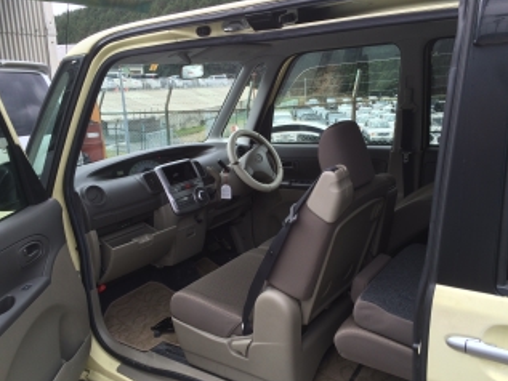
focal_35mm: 32
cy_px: 199
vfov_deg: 44.2
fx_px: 470
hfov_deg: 56.8
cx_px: 268
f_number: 2.2
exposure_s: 1/120
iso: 40
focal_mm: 4.15
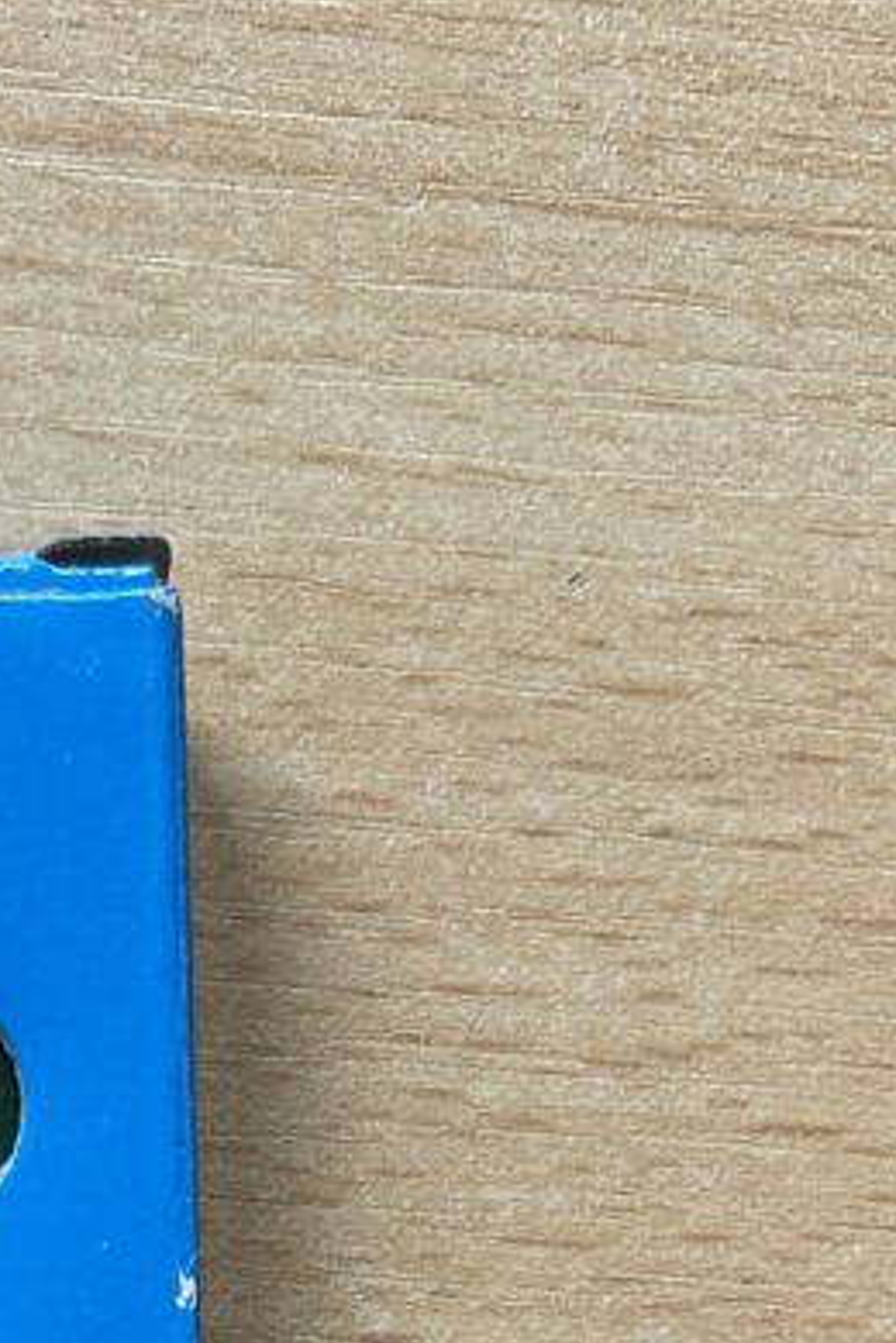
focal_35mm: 71
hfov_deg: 18.2
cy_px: 1701
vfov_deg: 25.0
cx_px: -200
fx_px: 2650
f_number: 1.5
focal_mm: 5.7
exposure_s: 1/121
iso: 80
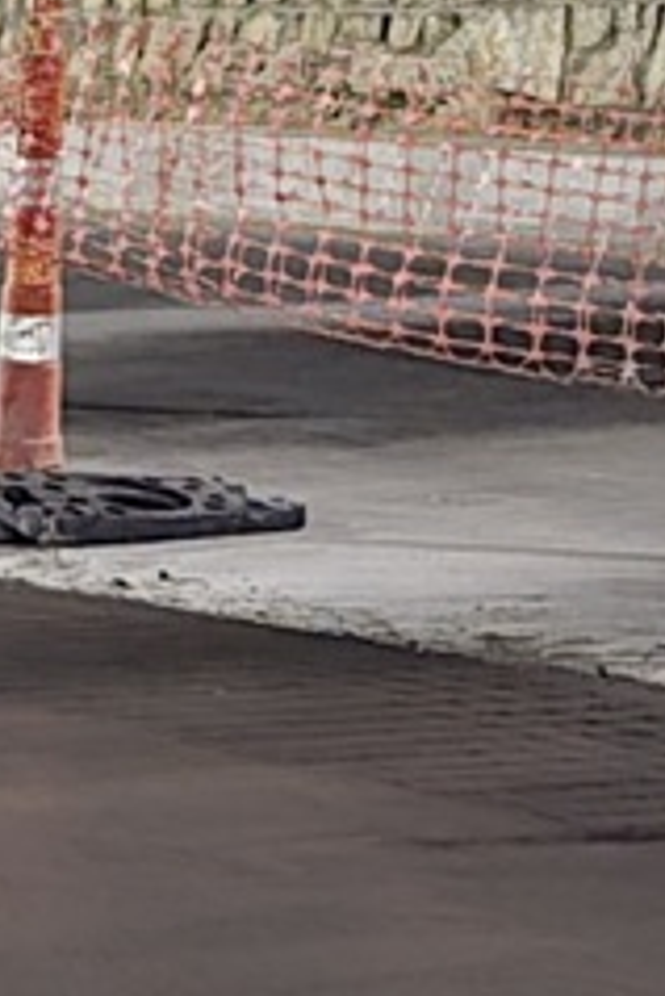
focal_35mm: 193
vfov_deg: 9.8
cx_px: -356
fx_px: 5340
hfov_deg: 7.0
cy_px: 2067
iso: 2000
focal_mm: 6.3
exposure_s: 1/30
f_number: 1.7
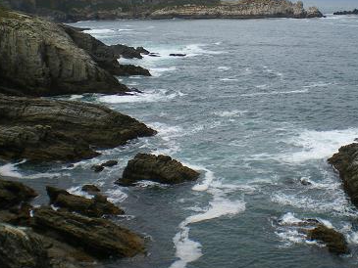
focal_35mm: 55
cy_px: 122
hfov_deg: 34.5
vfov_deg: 26.6
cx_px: 246
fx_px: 569
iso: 64
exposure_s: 1/640
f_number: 4.6
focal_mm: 6.3
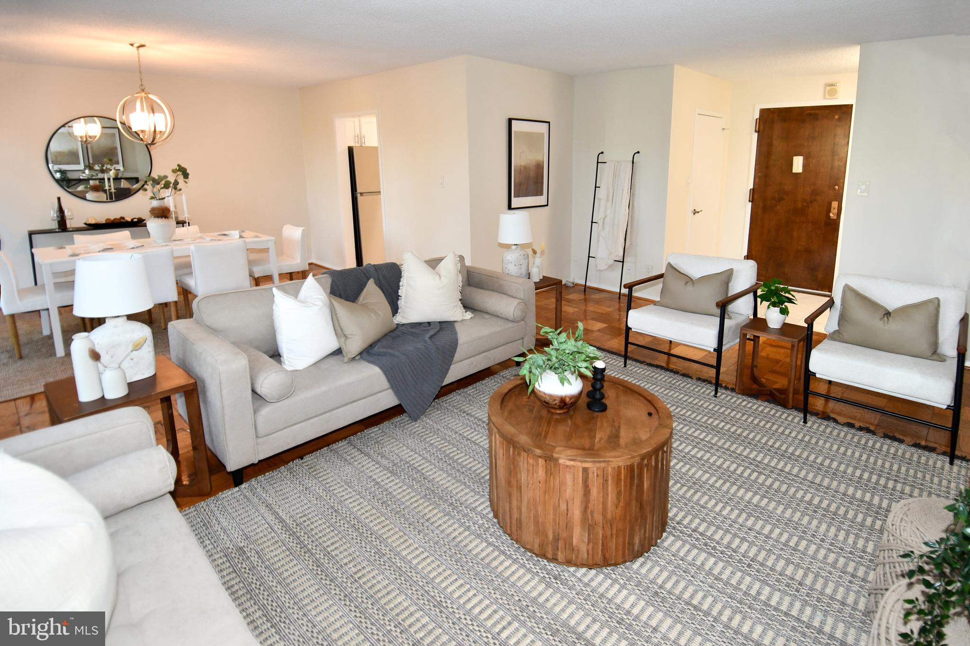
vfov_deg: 67.4
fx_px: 485
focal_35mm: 18
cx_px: 485
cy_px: 323
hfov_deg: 90.0
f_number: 4
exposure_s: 1/60
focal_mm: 12
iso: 900
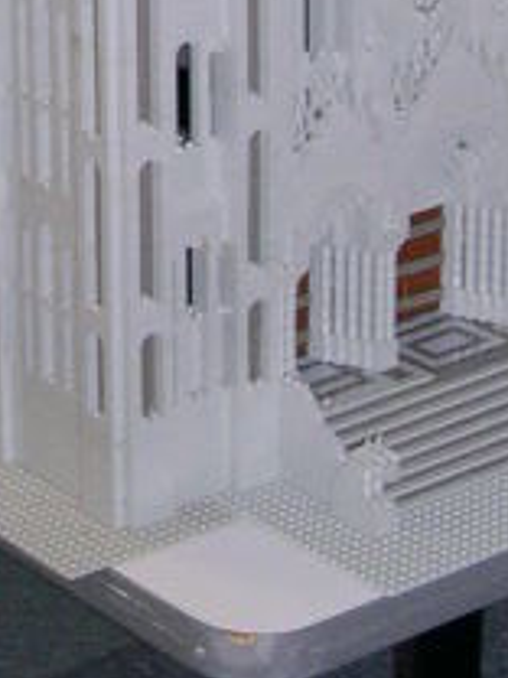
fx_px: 2857
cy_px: -287
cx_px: -120
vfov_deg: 12.9
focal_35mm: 146
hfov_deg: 10.0
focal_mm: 8
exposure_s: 1/60
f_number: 2.8
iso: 400
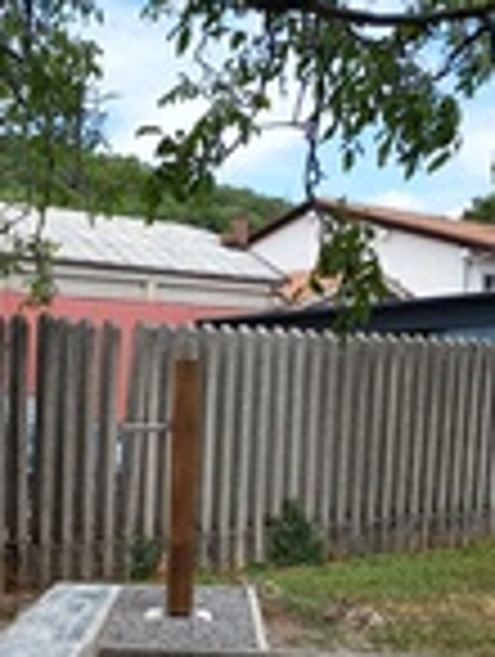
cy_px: 567
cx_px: -40
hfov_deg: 23.5
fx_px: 1122
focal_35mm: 59
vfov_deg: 31.4
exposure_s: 1/267
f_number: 1.7
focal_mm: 5.24
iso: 50
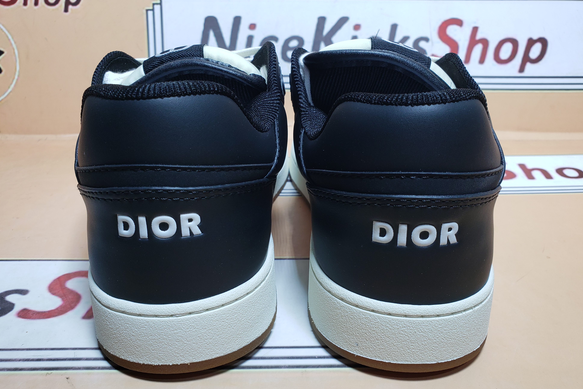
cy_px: 214
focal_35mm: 28
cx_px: 293
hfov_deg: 65.5
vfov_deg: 46.3
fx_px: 453
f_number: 2.4
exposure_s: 1/172
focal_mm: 4.3
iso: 50
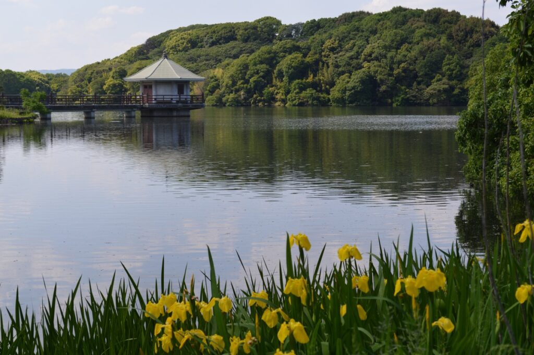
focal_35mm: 63
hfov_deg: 31.9
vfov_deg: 21.5
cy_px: 178
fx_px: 934
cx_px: 267
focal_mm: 42
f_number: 7.1
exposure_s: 1/200
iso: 100
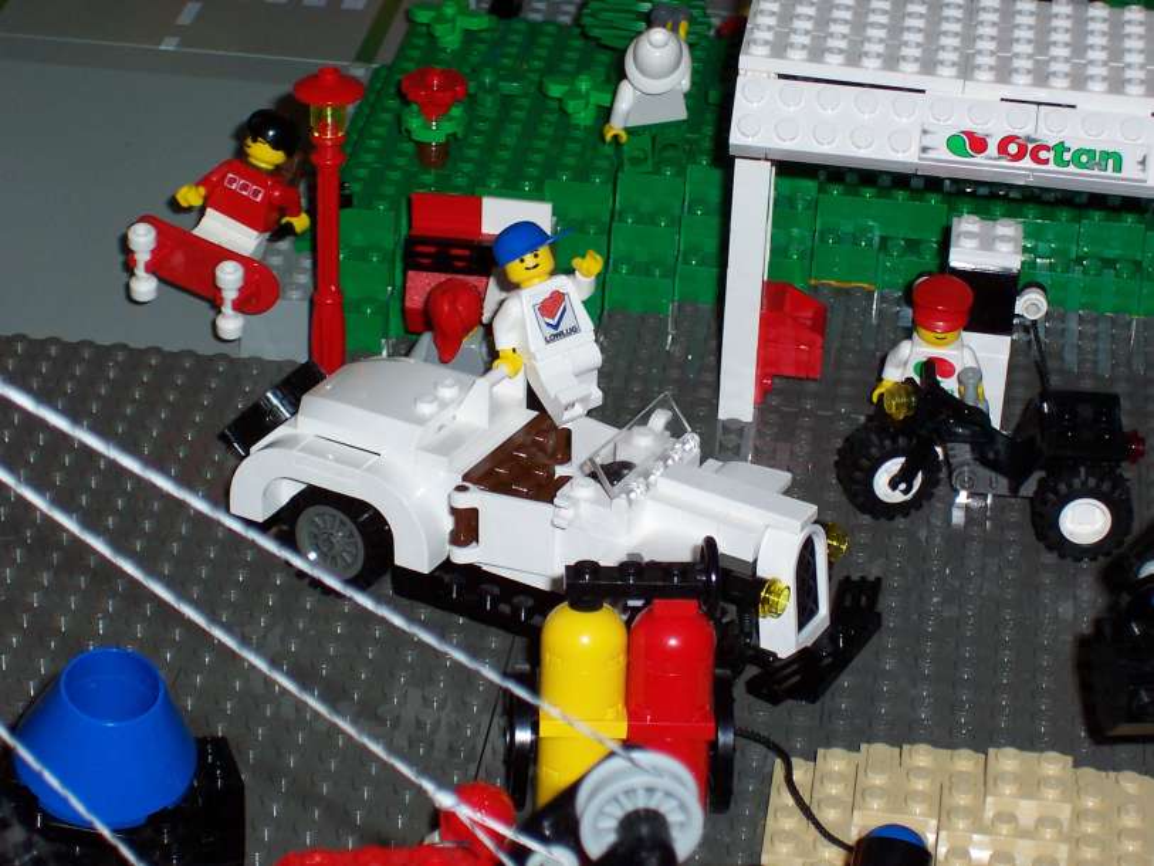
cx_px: 577
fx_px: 3701
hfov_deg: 17.7
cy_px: 433
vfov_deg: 13.3
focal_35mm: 111
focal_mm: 16.8
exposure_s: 1/90
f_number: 4.8
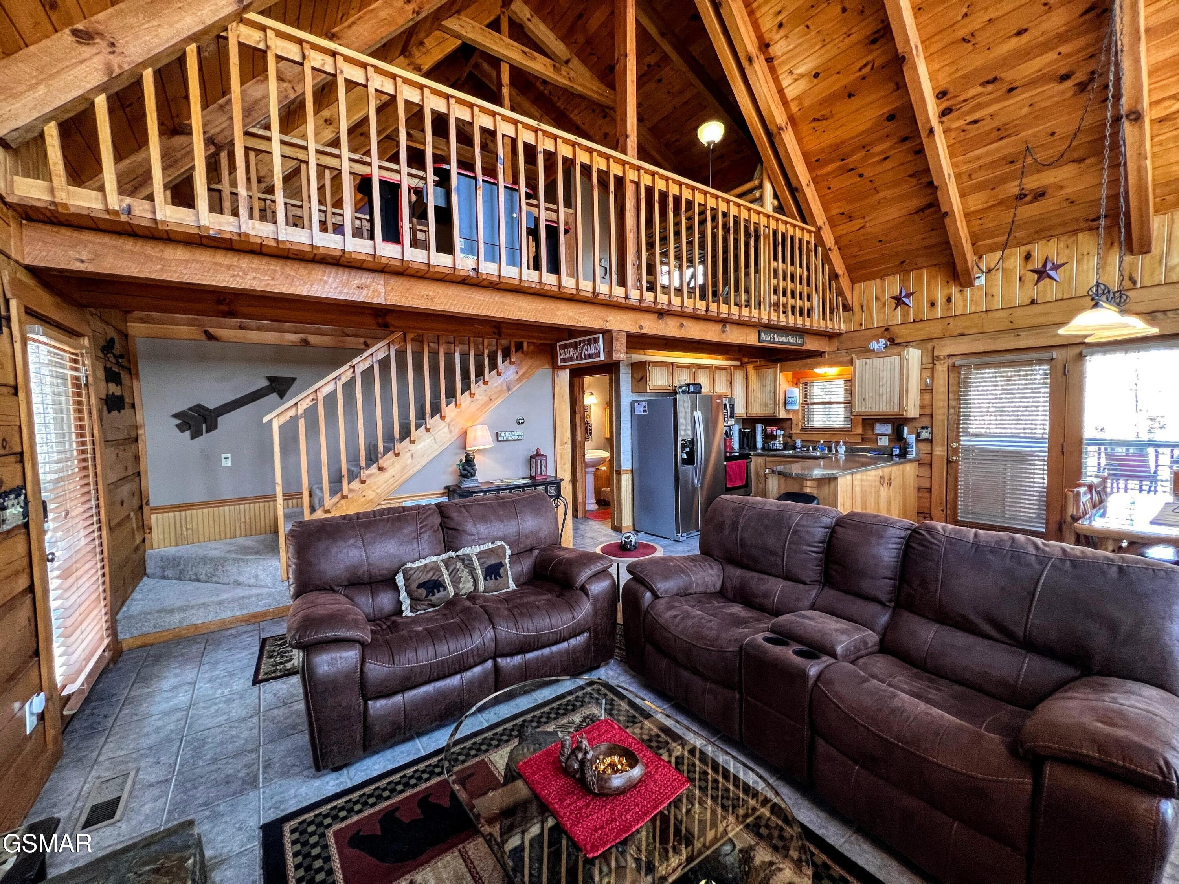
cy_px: 442
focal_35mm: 13
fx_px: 443
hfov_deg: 106.2
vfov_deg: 89.9
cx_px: 590
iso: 250
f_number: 1.8
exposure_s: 1/60
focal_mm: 1.57
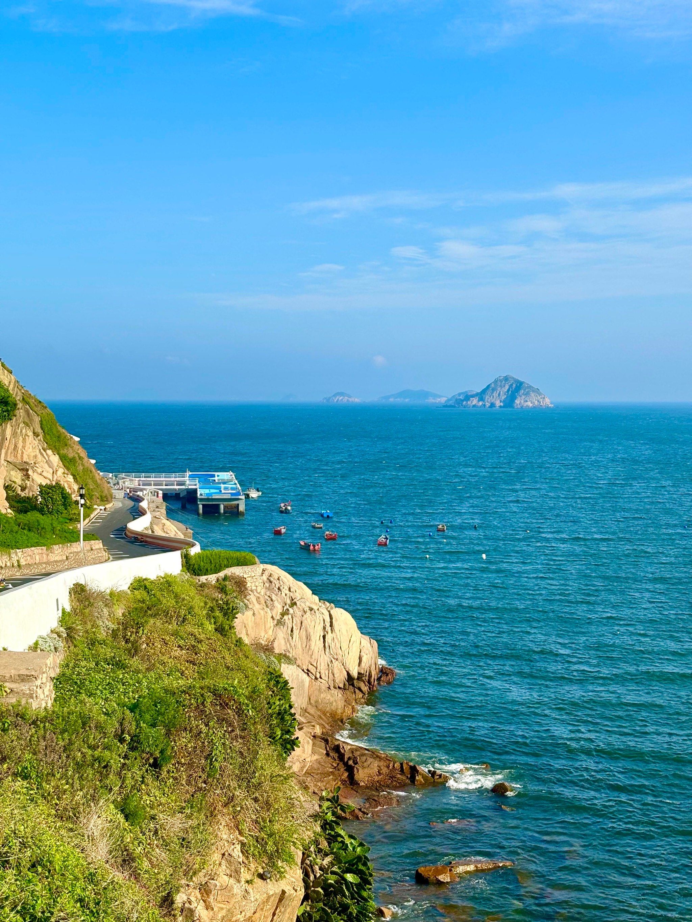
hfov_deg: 28.0
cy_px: 461
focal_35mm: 52
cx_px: 346
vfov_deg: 36.8
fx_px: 1386
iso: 40
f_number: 1.6
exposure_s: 1/2193
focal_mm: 5.96
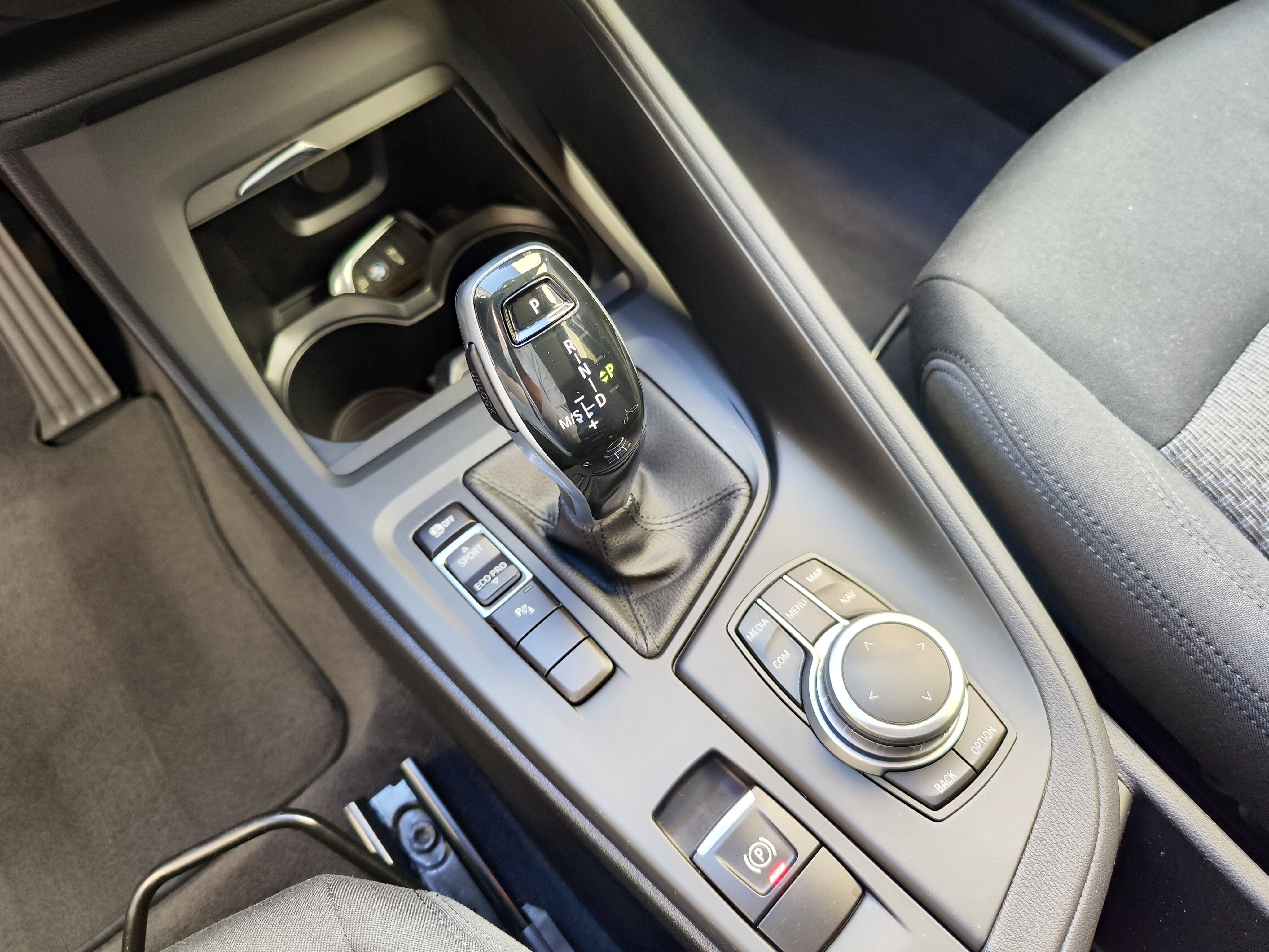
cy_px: 476
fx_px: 843
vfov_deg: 58.9
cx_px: 634
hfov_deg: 73.9
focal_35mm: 23
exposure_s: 1/50
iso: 399
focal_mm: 7.01
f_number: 1.69
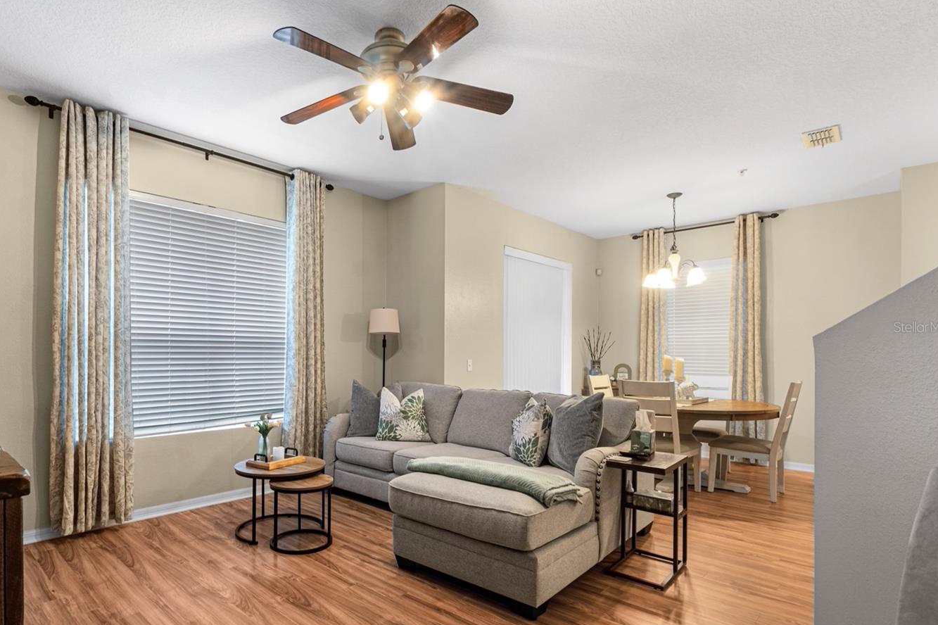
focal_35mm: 18
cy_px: 327
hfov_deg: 89.3
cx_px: 393
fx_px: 469
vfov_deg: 67.3
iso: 100
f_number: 11
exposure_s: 4
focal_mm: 10
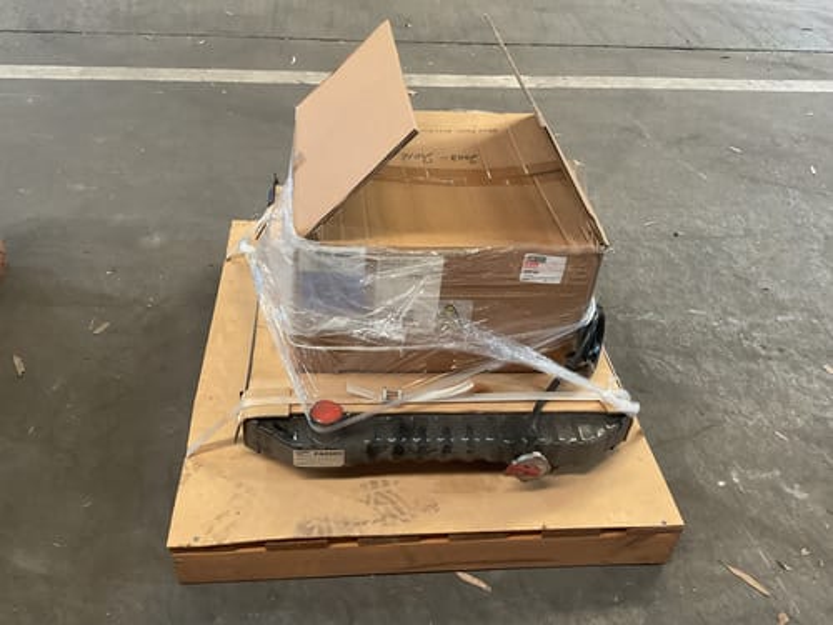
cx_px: 416
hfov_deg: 61.7
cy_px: 312
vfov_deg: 48.2
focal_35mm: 29
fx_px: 698
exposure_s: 1/50
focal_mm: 3
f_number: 1.8
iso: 125
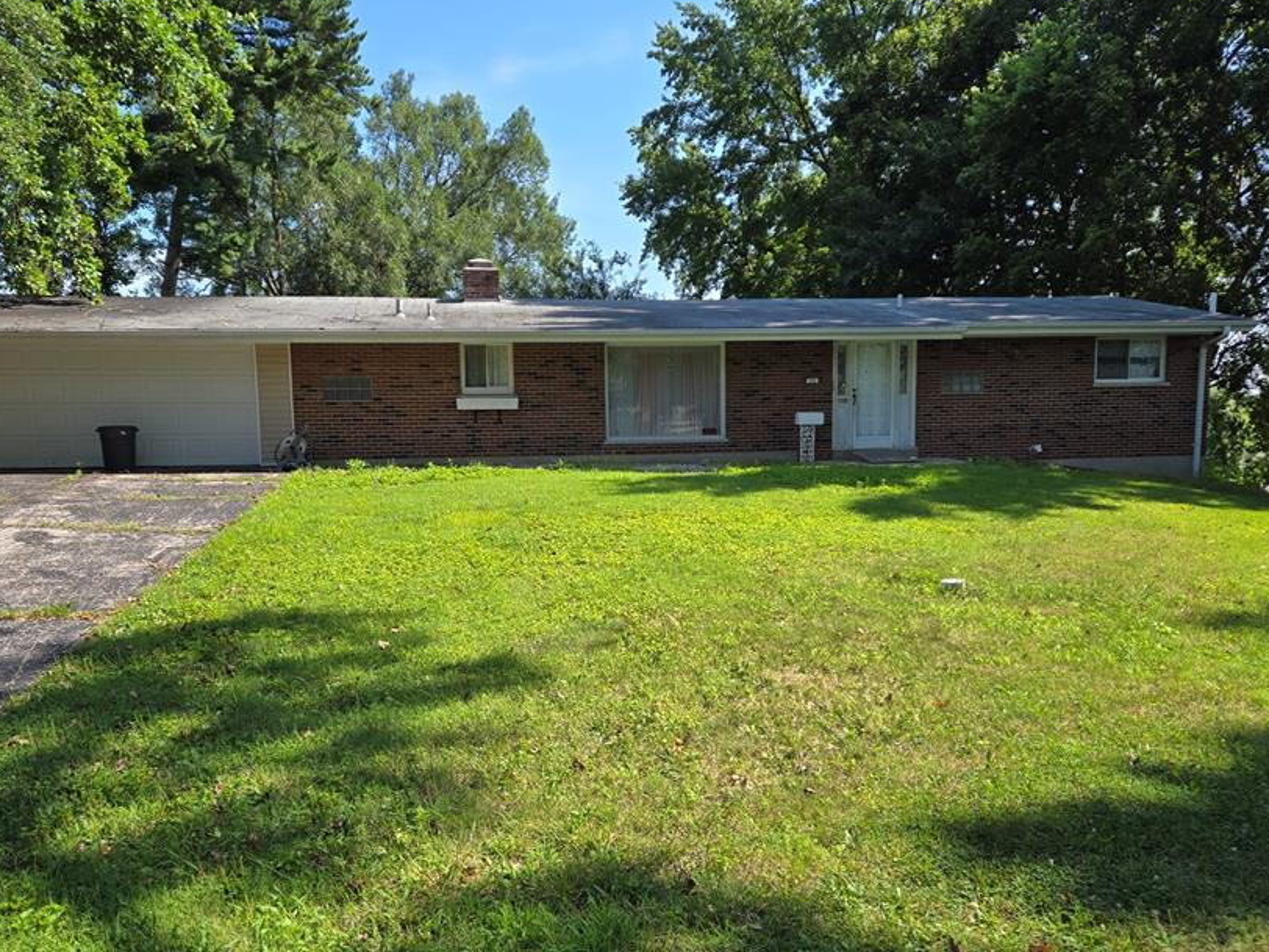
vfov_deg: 48.1
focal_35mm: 29
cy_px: 527
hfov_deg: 61.7
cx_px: 617
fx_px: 1063
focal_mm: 5.4
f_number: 1.8
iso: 25
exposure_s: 1/854
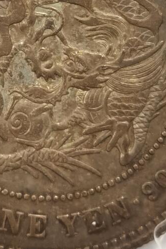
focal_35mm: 203
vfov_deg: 10.0
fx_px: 1404
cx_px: 44
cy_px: -62
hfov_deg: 6.8
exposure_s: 1/100
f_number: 16
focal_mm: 5.56
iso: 160
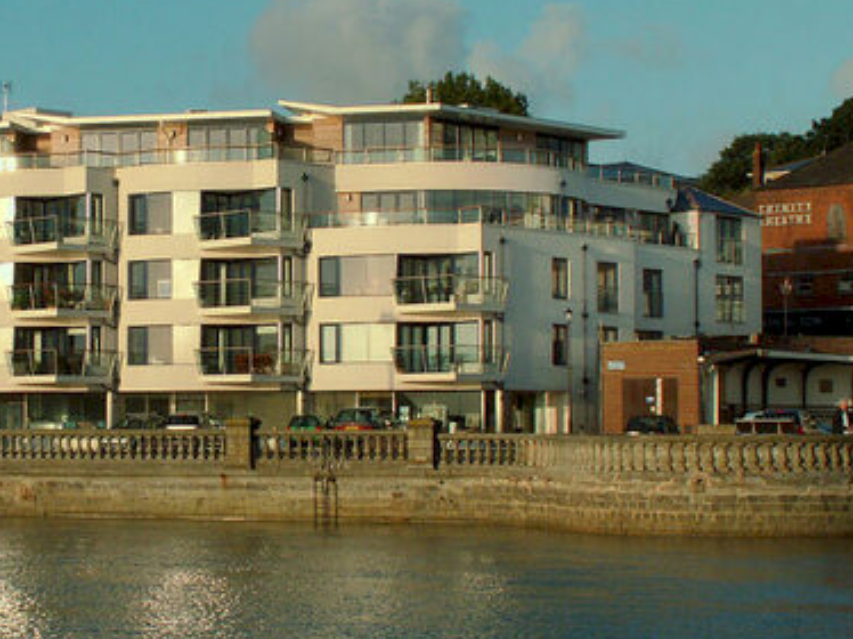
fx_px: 2167
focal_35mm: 88
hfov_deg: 22.0
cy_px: 332
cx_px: 185
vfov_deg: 16.8
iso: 50
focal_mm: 7.81
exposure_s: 1/160
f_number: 8
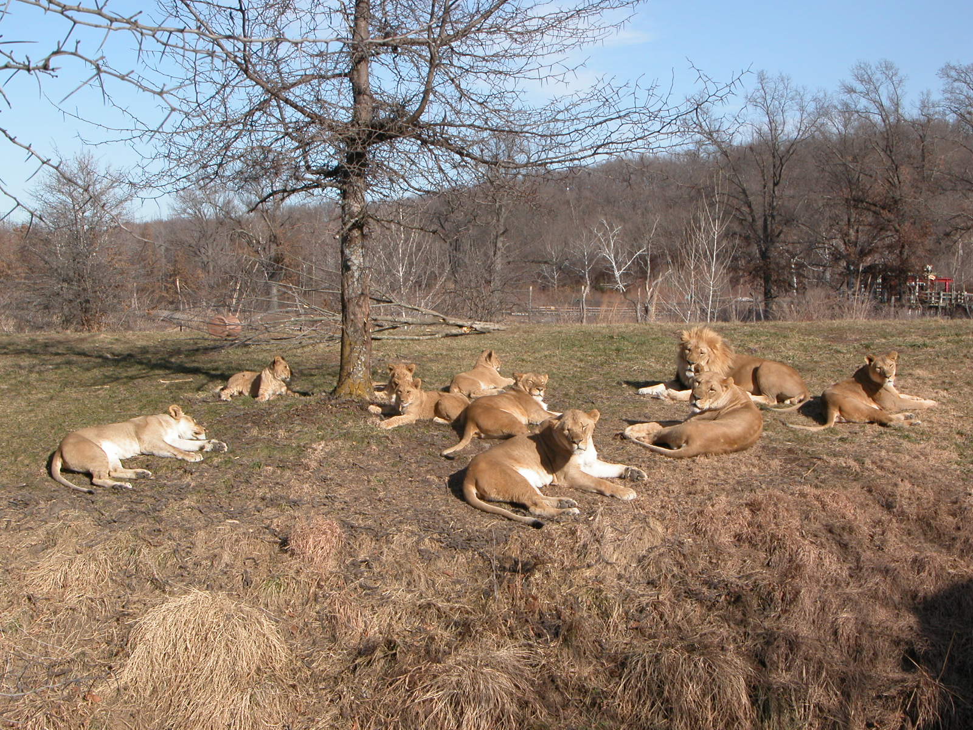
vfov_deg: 25.2
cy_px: 365
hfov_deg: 33.2
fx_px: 1630
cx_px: 486
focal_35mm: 58
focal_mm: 14.7
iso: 100
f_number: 6.3
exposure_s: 1/321
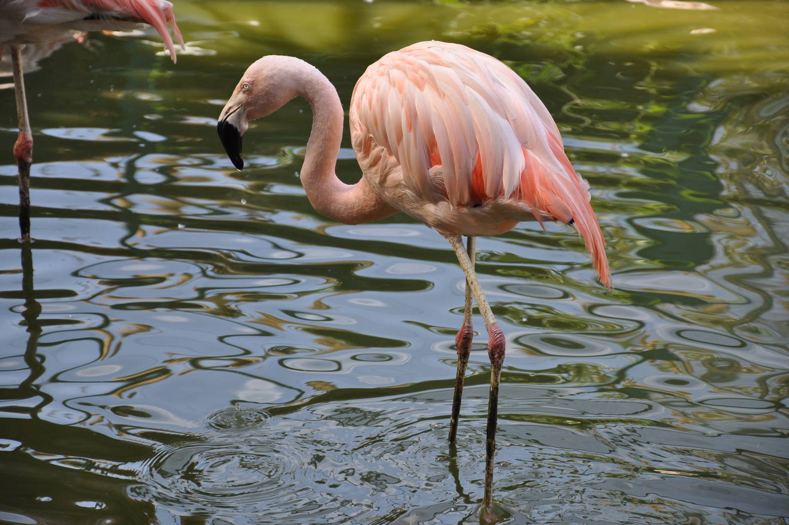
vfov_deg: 8.7
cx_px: 394
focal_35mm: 158
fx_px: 3448
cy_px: 262
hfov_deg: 13.1
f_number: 5.6
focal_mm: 105
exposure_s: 1/250
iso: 400
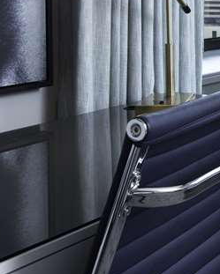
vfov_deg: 24.1
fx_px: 626
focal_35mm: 77
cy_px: 34
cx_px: 379
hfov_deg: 16.9
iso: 200
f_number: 9
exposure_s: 1/160
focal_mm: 17
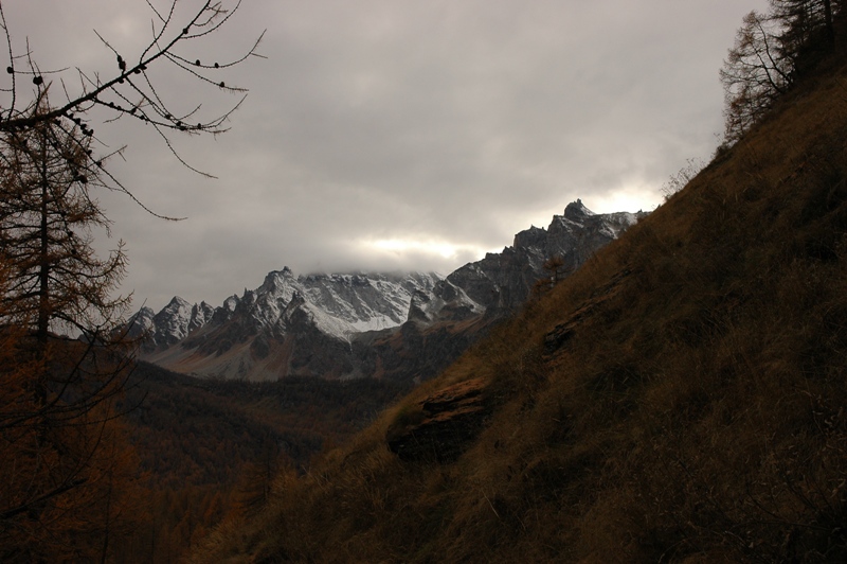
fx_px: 952
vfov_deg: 33.0
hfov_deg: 48.0
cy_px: 282
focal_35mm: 40
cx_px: 424
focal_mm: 27
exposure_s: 1/200
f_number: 7.1
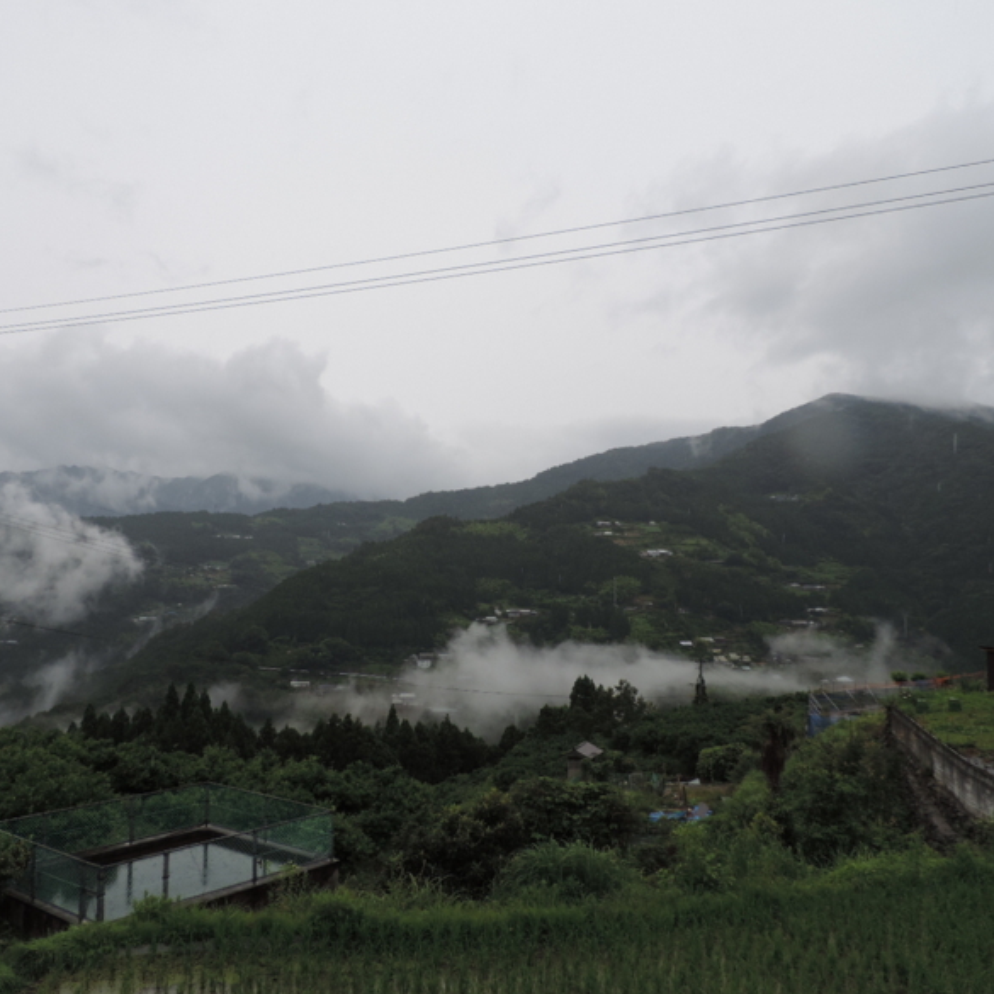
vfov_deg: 55.6
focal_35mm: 29
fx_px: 942
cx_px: 467
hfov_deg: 55.6
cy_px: 493
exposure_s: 1/500
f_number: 3
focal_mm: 4.3
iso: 80
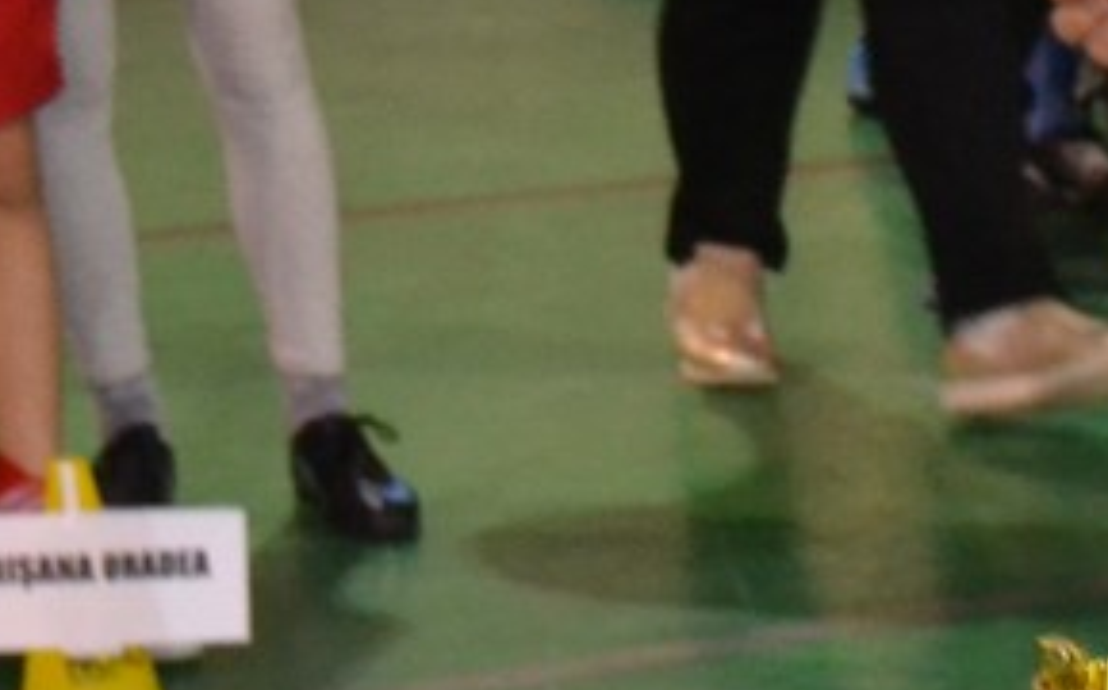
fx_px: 6546
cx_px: 2135
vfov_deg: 5.9
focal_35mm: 217
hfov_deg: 9.1
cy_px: 1355
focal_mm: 32
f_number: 4.8
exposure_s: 1/60
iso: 2800
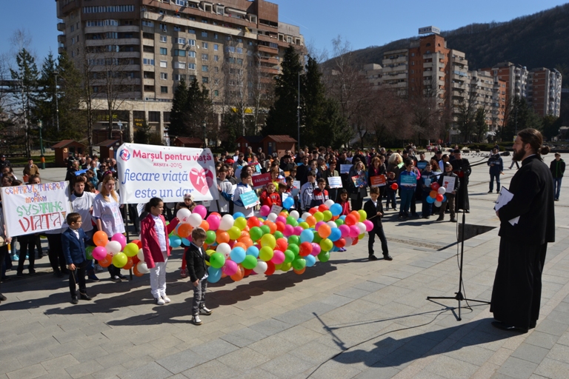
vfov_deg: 47.9
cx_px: 284
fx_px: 427
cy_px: 190
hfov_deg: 67.4
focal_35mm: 27
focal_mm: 18
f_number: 13
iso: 100
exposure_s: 1/200
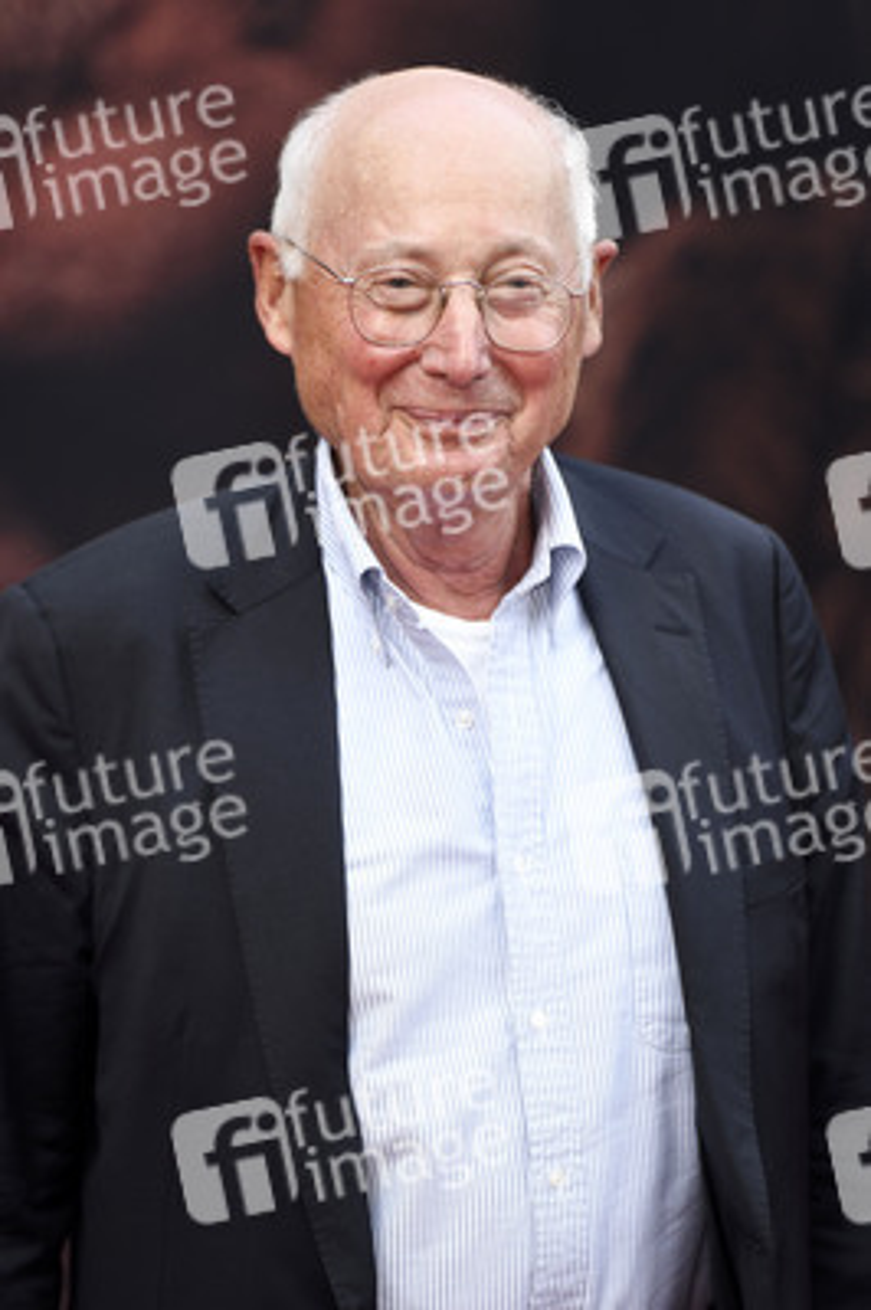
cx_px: 436
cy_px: 655
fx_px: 7270
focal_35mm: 200
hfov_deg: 6.9
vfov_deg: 10.3
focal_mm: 200
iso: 640
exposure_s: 1/1250
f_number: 3.5
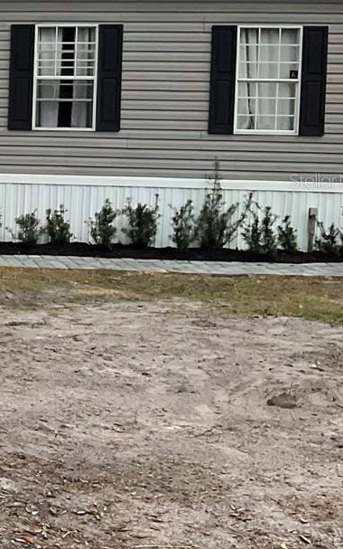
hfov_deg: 13.7
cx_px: -348
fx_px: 1210
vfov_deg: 25.4
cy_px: 180
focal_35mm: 81
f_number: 1.8
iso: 16
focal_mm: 3
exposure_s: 1/2959
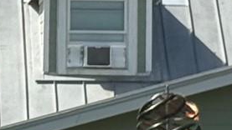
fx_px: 2375
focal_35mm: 386
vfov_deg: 3.2
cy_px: 86
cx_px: -105
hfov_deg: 5.5
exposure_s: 1/6536
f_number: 1.78
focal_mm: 6.76
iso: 64
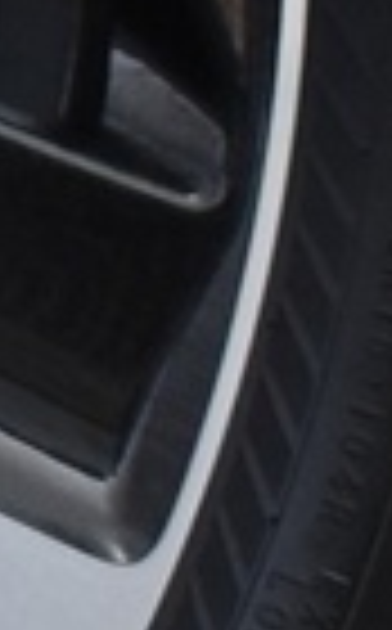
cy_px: -176
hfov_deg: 3.0
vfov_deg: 4.9
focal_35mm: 425
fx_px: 7295
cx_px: -1262
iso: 1000
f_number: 4
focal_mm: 24
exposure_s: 1/40
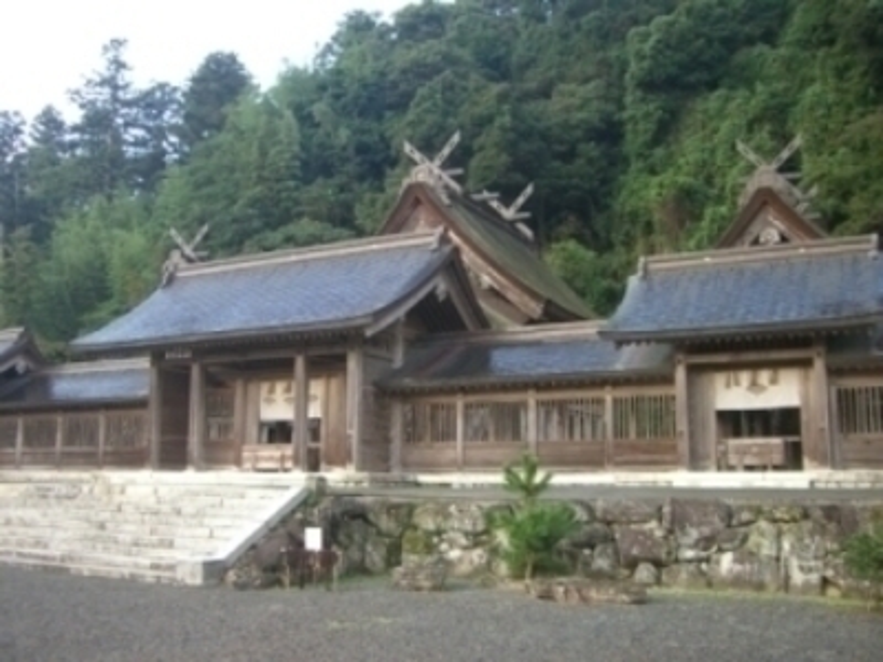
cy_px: 331
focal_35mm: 38
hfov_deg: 49.0
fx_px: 969
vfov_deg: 37.7
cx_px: 442
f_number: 2.7
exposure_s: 1/125
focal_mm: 6.2
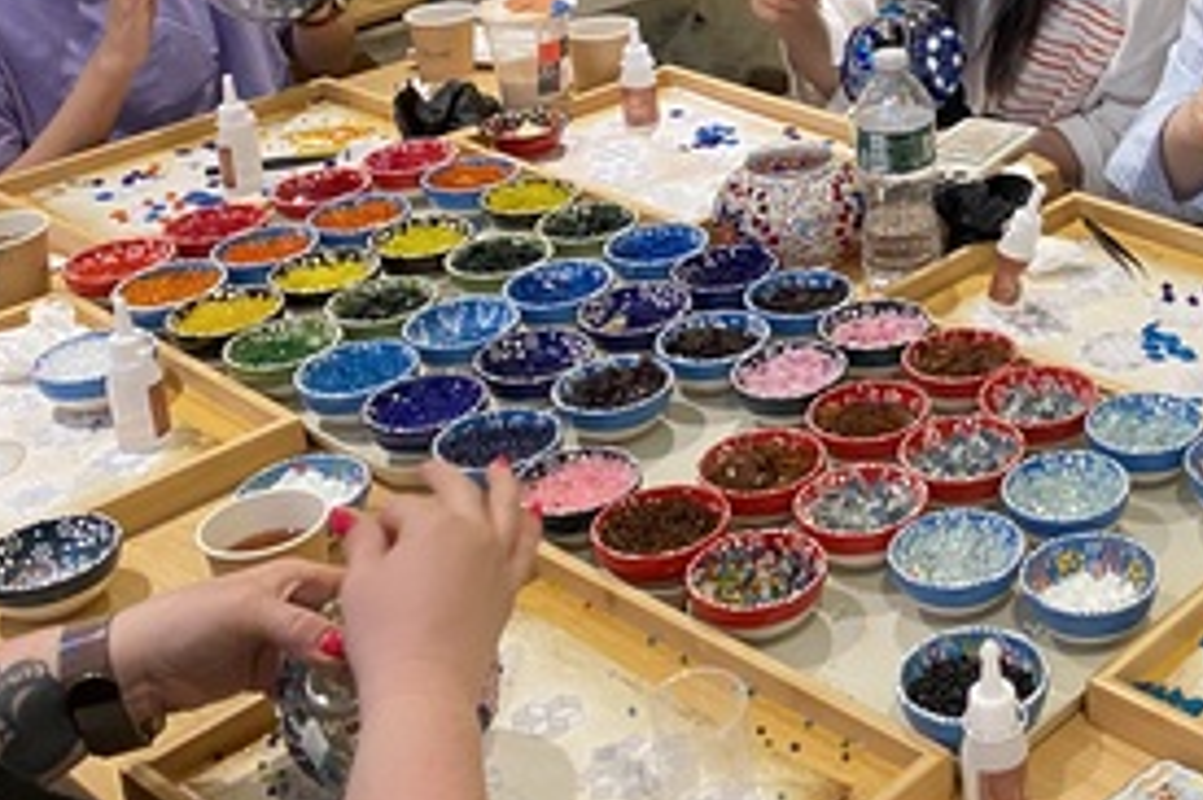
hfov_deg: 31.6
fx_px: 1970
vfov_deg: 22.1
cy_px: 4
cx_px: 1181
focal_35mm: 59
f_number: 1.8
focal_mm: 4.25
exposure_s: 1/60
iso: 160
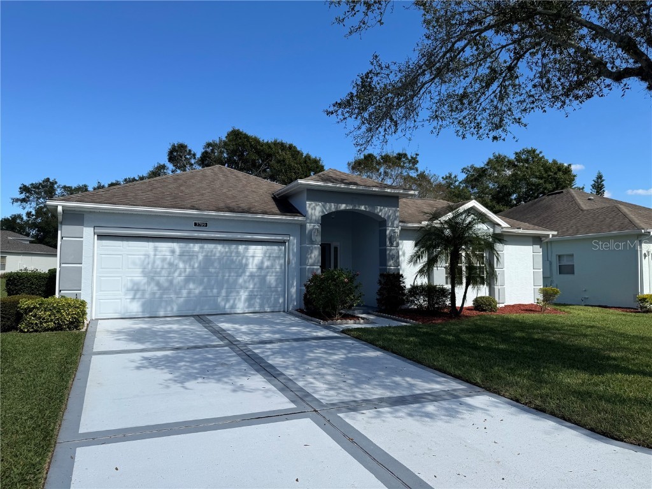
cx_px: 326
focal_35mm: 24
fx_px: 452
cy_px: 244
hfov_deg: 71.6
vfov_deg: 56.8
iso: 80
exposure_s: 1/4608
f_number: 1.78
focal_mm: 6.76
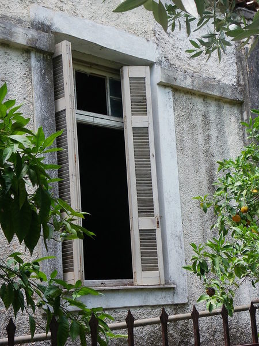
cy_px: 173
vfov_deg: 32.2
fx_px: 599
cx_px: 130
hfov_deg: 24.4
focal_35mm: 60
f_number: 4
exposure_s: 1/125
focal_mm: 10.7
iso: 100
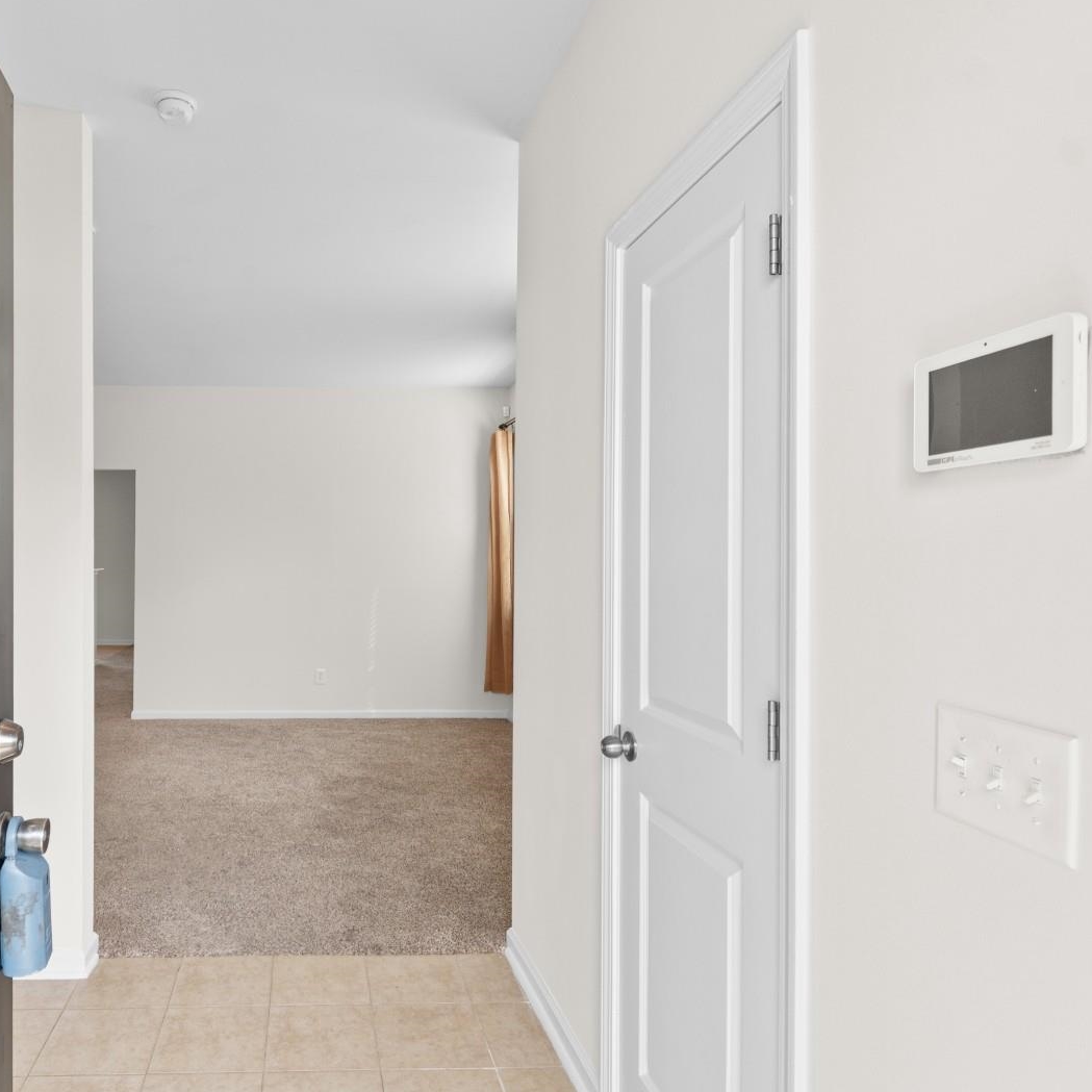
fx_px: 749
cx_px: 331
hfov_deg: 69.3
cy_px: 547
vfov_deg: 72.1
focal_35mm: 21
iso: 100
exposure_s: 1/3
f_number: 4.8
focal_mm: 11
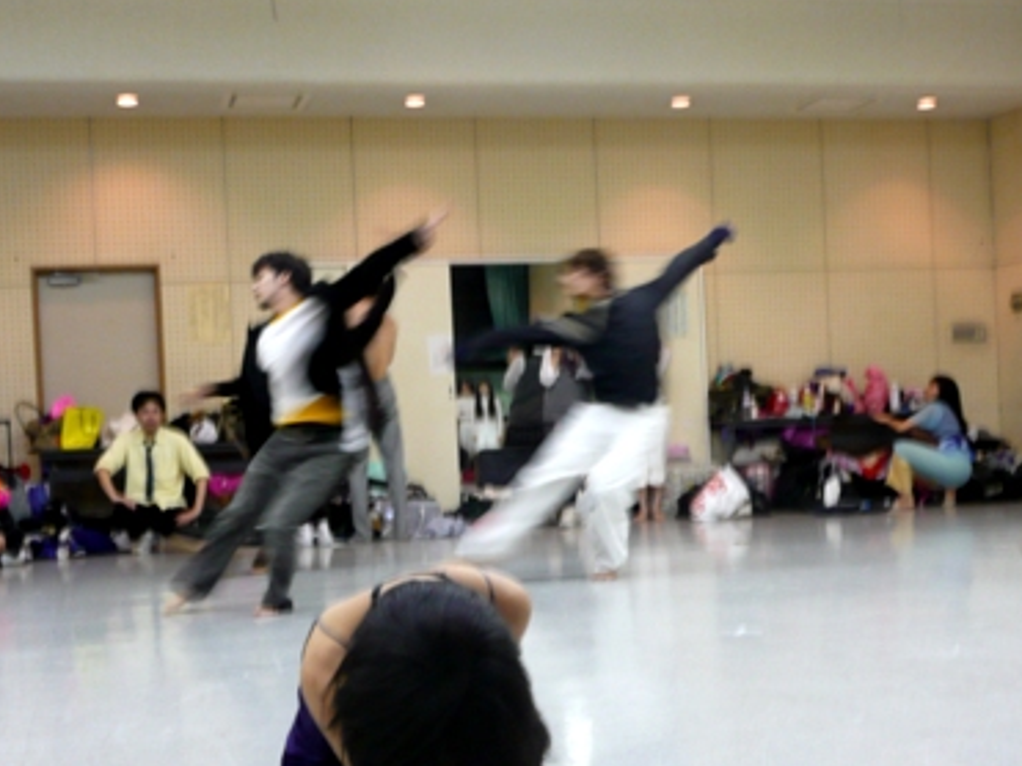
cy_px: 439
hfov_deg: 33.2
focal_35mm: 58
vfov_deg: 25.2
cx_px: 510
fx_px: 1712
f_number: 4.2
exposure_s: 1/8
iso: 200
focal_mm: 8.2
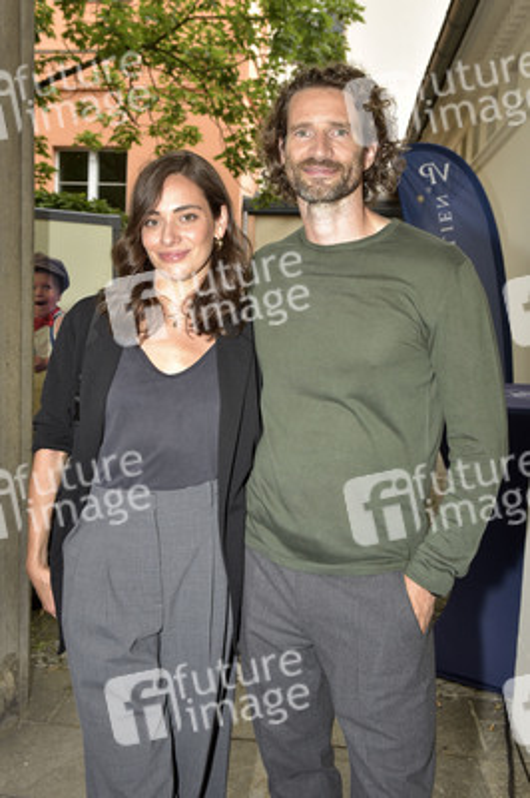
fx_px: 708
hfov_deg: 41.0
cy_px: 399
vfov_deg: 58.8
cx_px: 265
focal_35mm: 32
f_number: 5.6
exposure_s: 1/60
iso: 400
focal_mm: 32
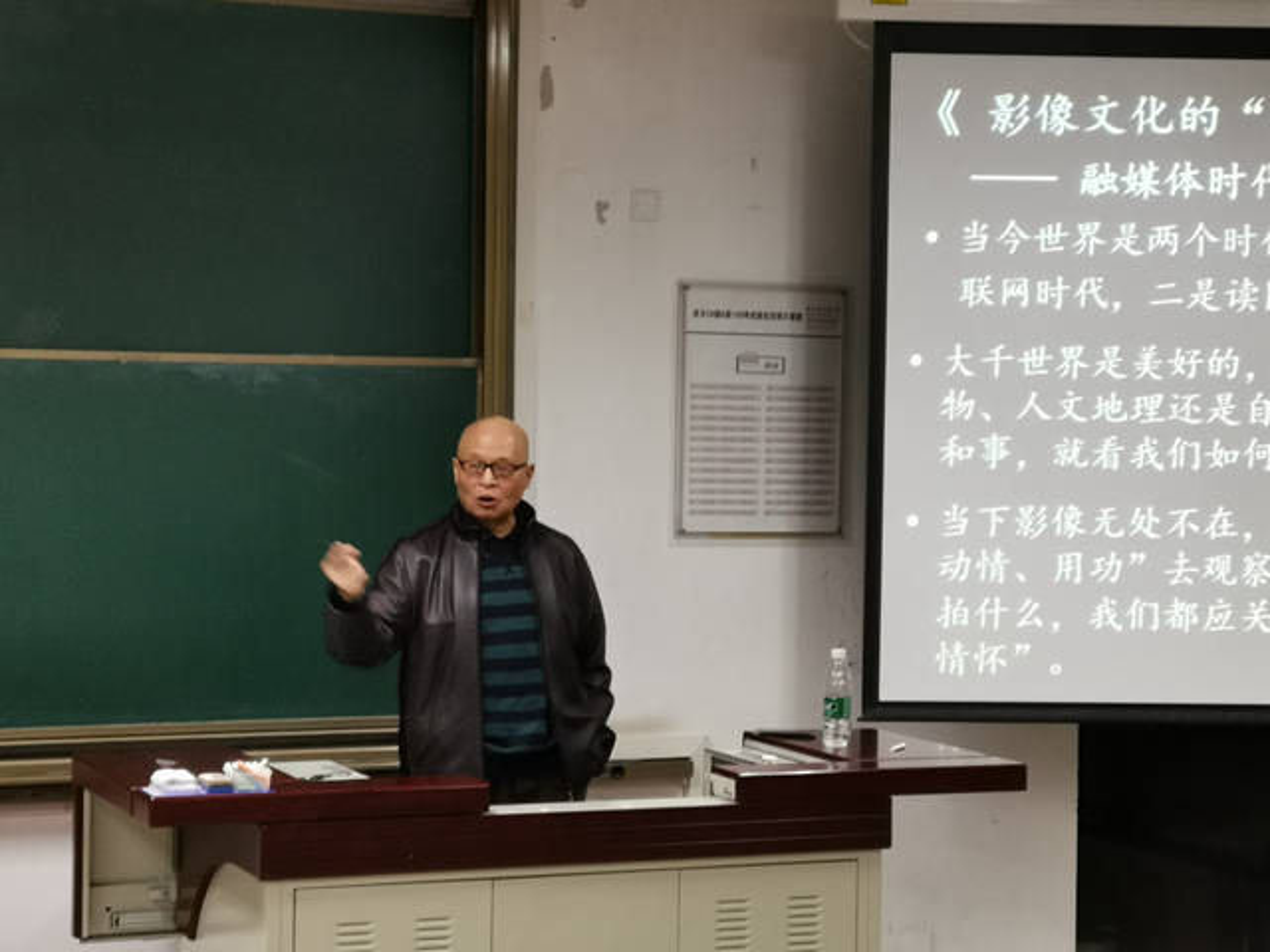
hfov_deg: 25.0
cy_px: 476
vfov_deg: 18.9
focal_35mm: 78
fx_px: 2862
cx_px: 635
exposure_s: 1/33.3
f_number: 2.4
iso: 250
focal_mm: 3.95
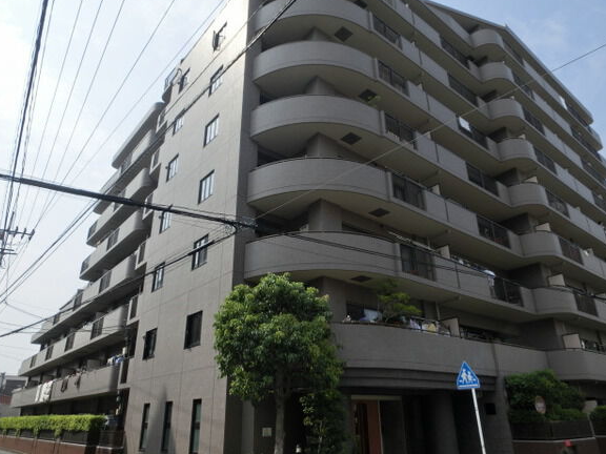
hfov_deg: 69.4
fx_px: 438
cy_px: 221
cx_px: 305
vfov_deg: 54.9
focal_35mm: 25
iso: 80
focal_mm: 4.24
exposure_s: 1/200
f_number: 7.9
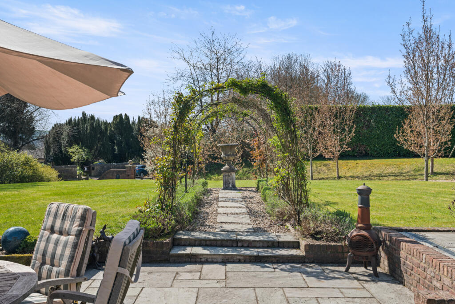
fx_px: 442
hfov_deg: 54.4
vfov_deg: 37.9
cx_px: 228
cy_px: 152
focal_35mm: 35
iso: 160
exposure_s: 1/100
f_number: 9
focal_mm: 35
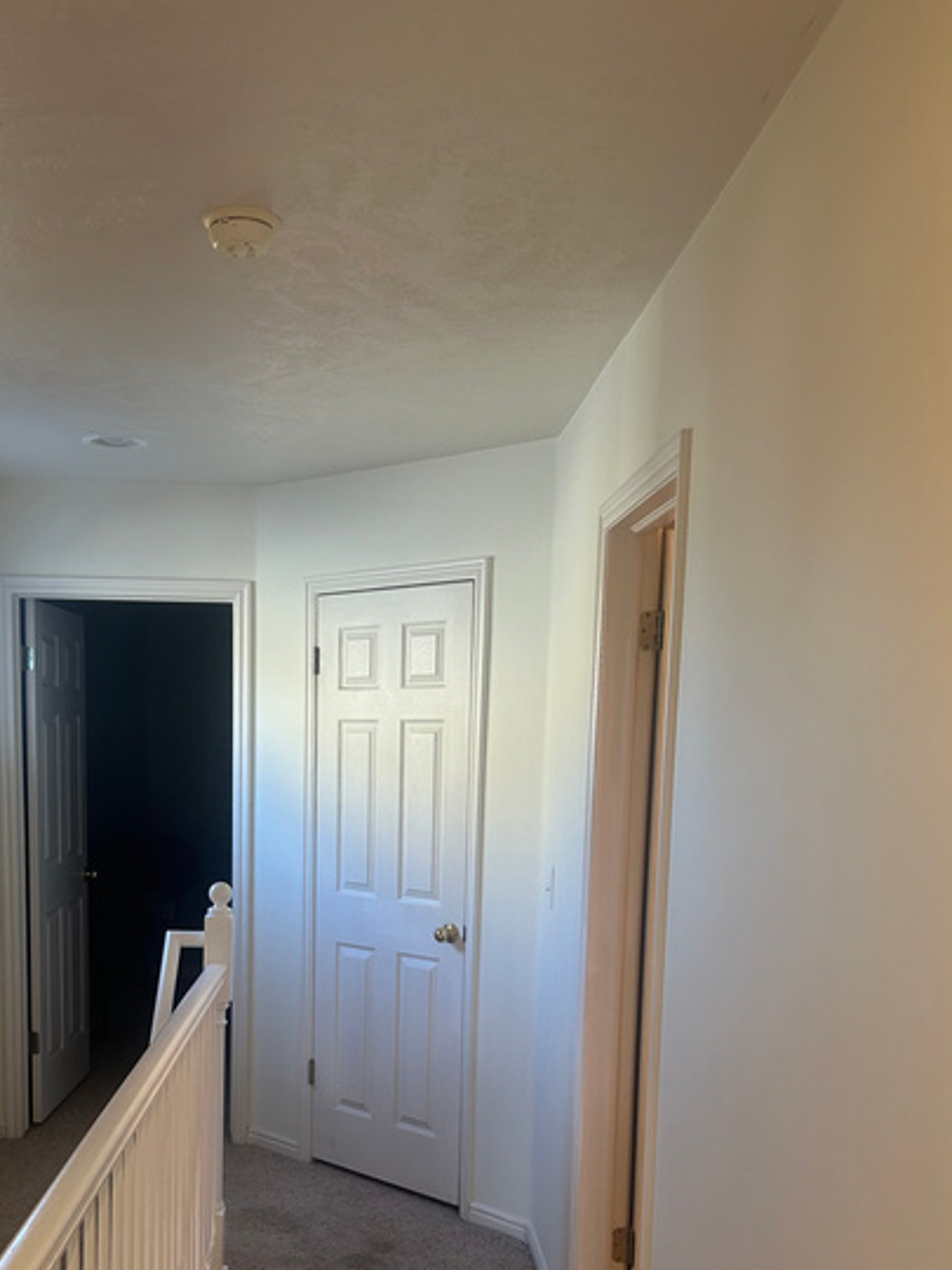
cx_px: 327
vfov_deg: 48.9
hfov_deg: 38.3
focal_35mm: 37
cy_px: 894
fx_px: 1357
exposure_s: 1/121
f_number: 1.5
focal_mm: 5.7
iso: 125
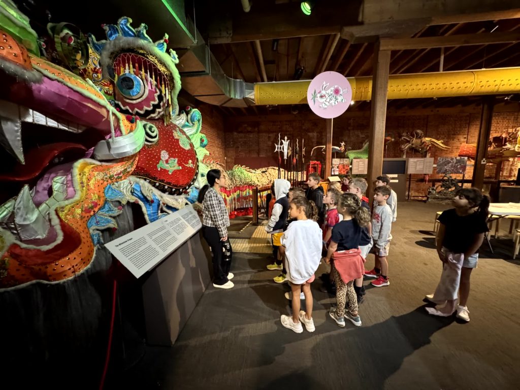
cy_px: 195
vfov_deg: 85.7
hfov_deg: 102.1
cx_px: 260
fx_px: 210
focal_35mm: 14
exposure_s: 1/33
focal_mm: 2.22
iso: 1000
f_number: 2.2
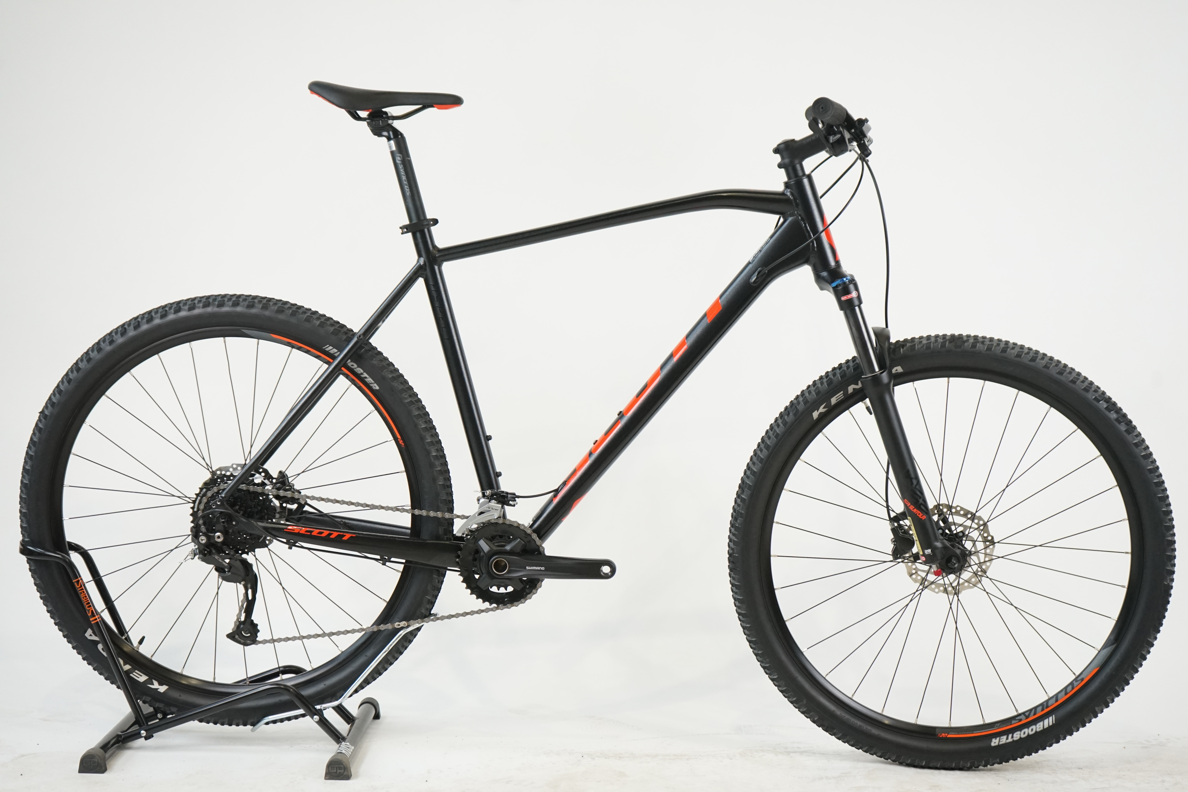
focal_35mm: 57
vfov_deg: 23.8
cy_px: 396
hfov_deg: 35.1
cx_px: 594
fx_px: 1881
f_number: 5.6
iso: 2000
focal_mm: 57
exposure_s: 1/200
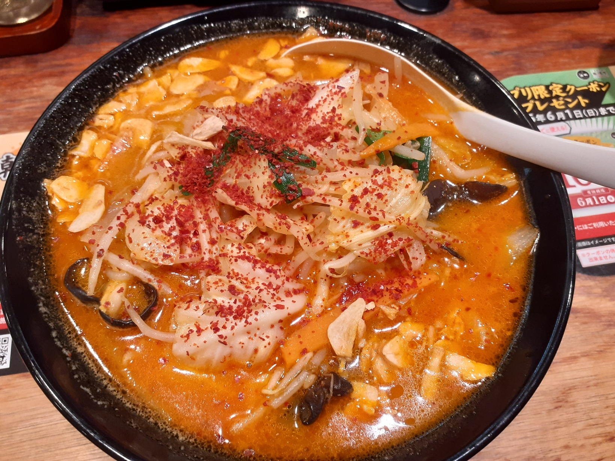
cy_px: 230
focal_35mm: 27
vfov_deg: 51.3
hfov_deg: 65.3
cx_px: 308
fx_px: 480
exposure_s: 1/50
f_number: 1.9
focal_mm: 3.6
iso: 125
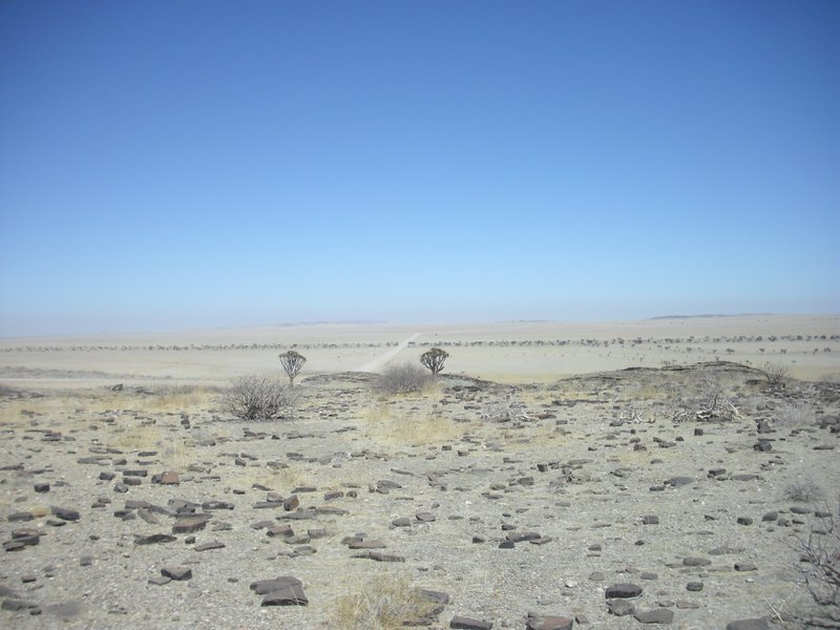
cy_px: 315
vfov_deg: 37.7
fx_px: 922
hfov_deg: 49.0
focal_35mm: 38
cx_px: 420
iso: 100
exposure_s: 1/400
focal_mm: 6.2
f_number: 8
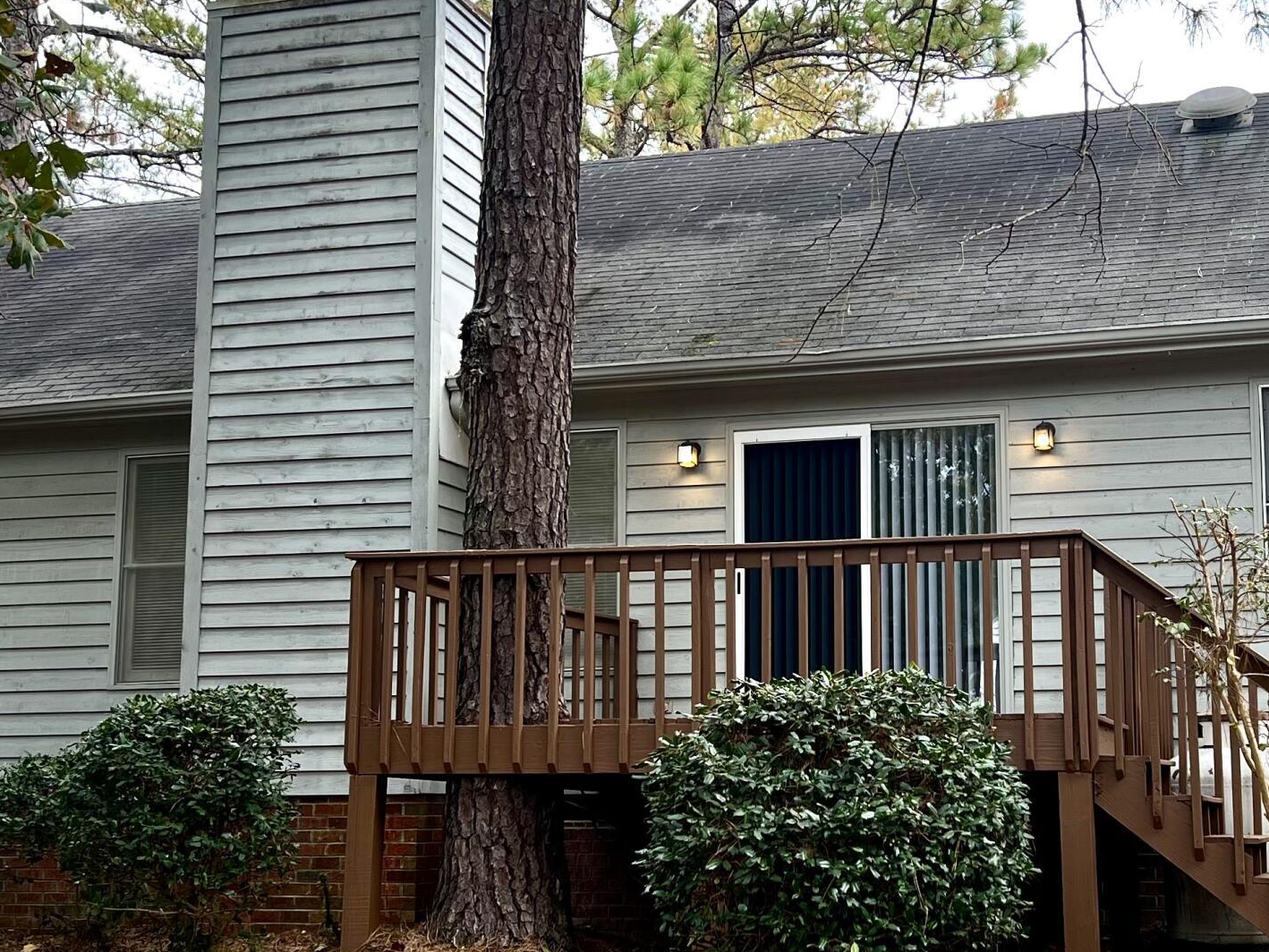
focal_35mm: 55
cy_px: 516
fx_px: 2017
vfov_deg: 26.6
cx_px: 839
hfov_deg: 34.6
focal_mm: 5.7
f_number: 1.5
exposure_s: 1/419
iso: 50
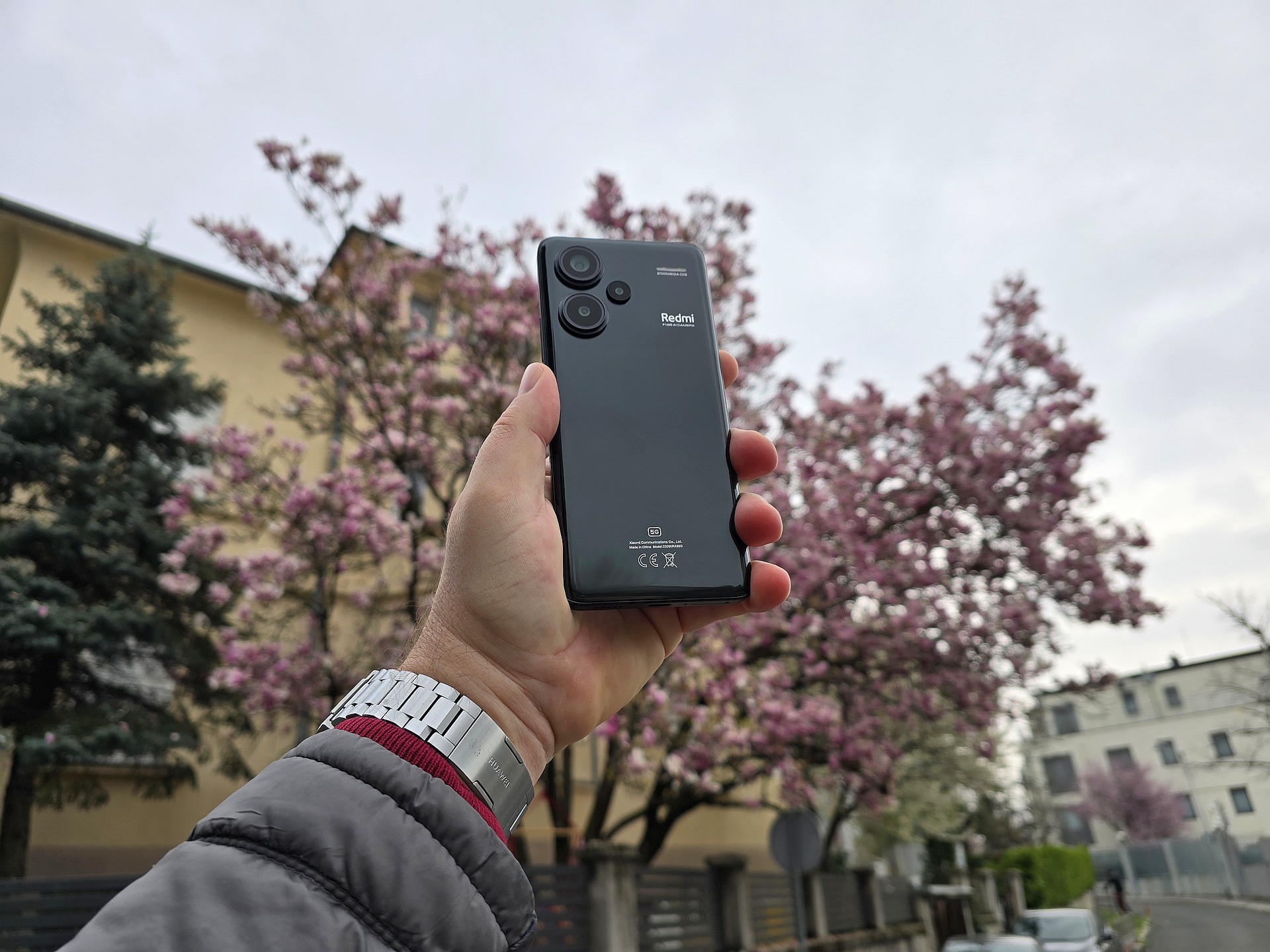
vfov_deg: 58.9
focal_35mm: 23
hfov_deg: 73.9
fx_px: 844
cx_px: 635
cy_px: 476
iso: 20
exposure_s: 1/180
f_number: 1.7
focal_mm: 6.3
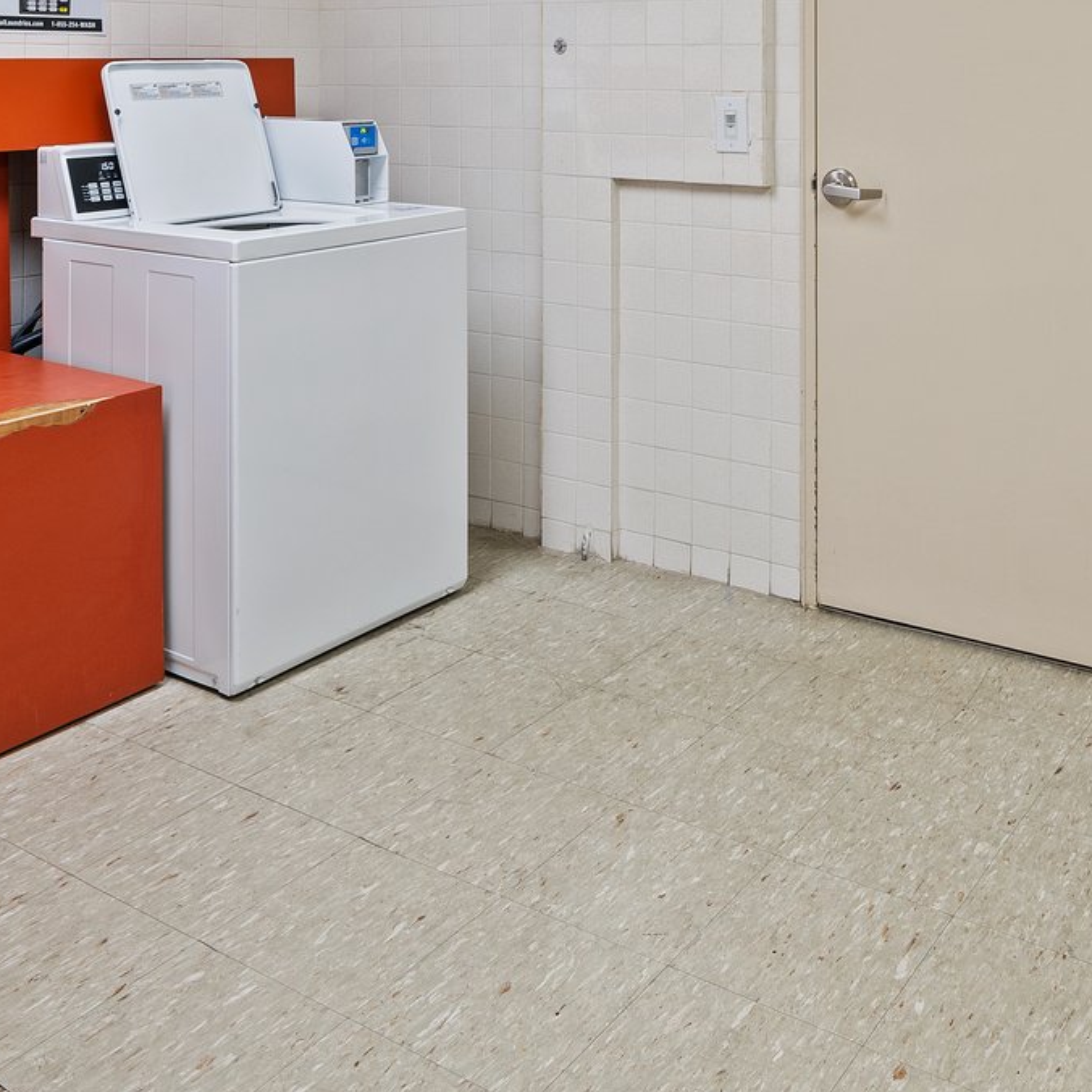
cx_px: 732
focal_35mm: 36
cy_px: 155
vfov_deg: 43.0
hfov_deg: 45.3
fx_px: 1285
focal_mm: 14
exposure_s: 1/10
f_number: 8
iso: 200
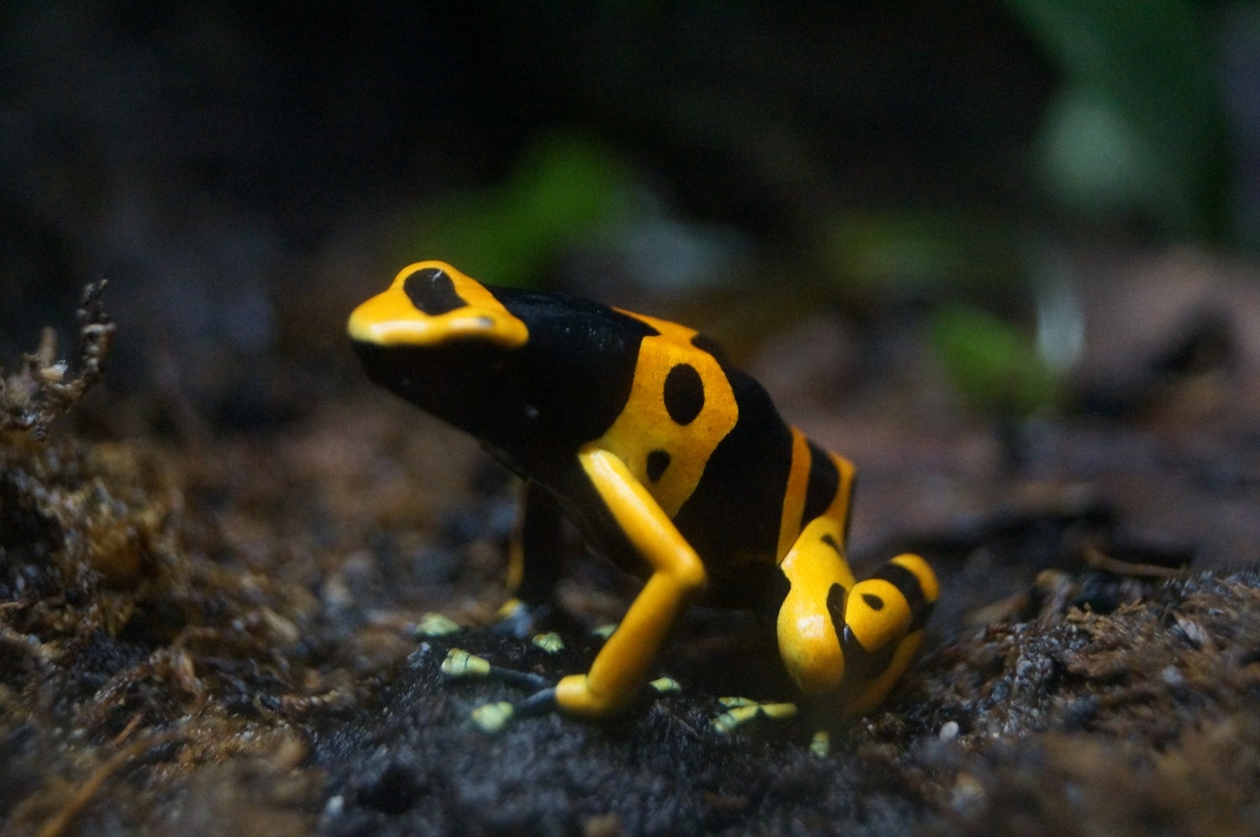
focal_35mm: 82
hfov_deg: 24.8
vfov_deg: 16.6
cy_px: 418
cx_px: 630
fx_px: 2866
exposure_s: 1/60
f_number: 5.6
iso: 3200
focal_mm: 55
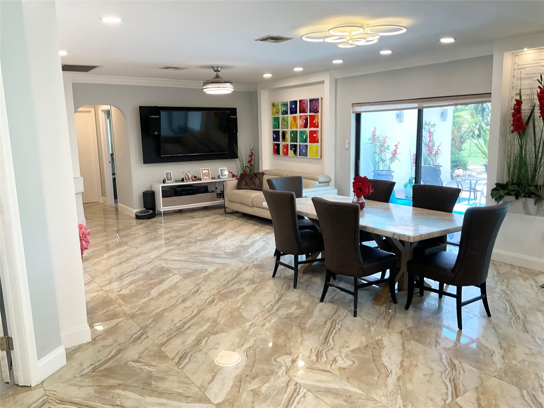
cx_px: 272
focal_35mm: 29
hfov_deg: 61.7
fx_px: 456
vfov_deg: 48.2
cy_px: 204
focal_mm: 3
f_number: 1.8
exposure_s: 1/60
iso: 40
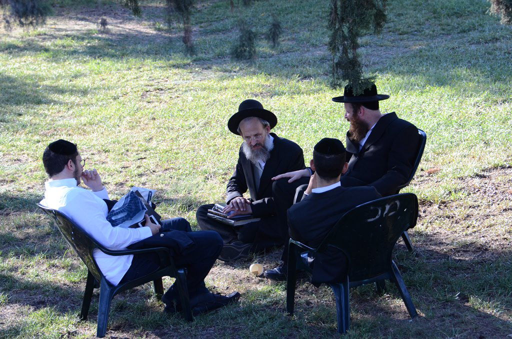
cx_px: 256
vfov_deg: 11.7
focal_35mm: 117
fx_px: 1660
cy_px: 170
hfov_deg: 17.5
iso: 640
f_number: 5.6
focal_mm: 78
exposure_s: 1/320
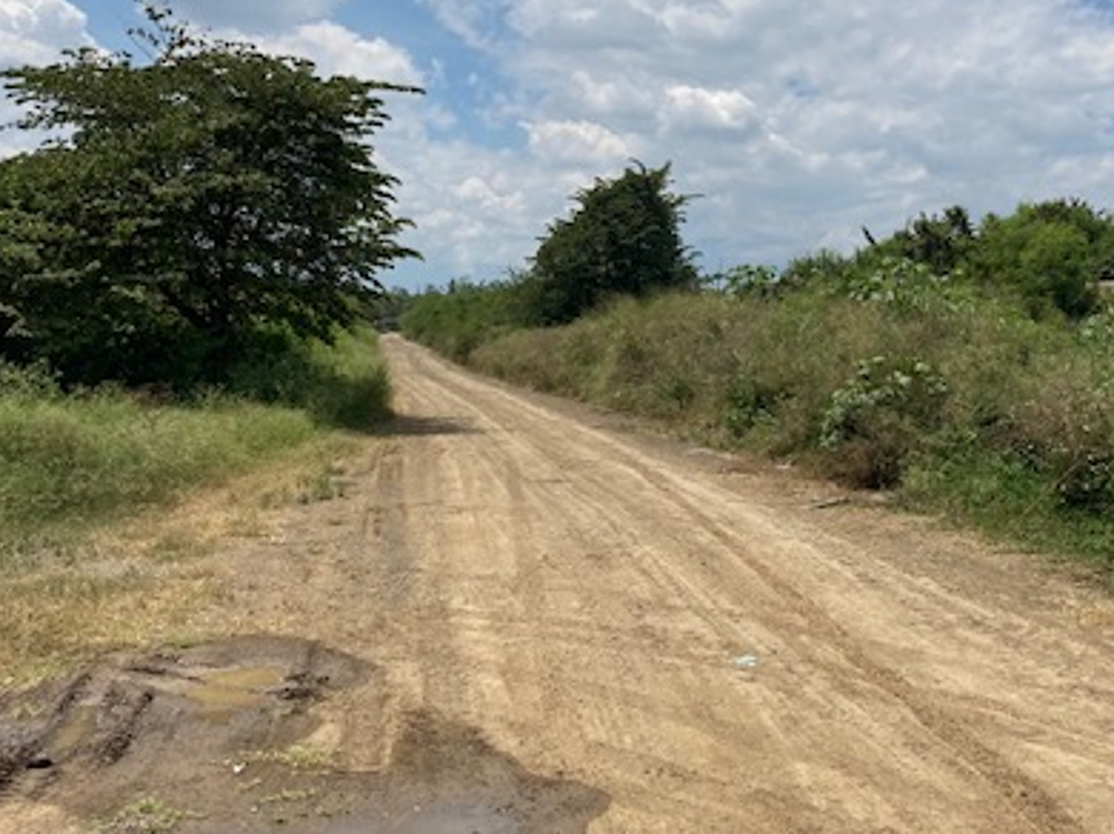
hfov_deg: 41.2
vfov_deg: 31.2
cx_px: 643
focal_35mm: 46
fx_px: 1479
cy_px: 254
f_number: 1.8
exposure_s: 1/4367
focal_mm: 3.99
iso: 25
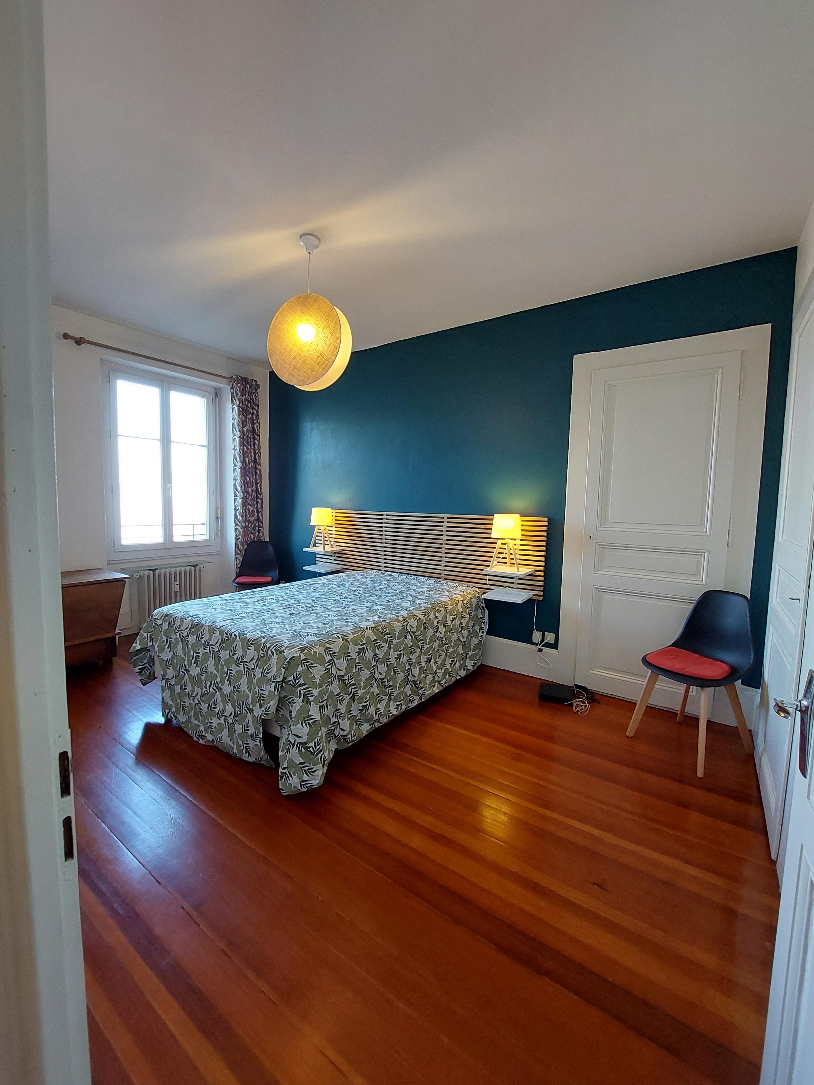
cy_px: 542
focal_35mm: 13
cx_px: 407
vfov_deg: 106.2
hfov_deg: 89.9
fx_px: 408
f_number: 2.2
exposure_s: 1/50
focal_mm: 1.74
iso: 160
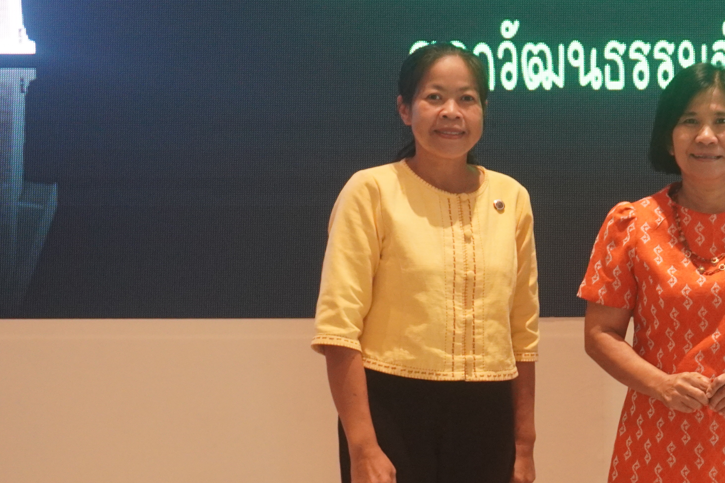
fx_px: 2175
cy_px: 399
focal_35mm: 108
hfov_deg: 18.4
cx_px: 736
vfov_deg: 12.6
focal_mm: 35
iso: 1600
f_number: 5.6
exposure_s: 1/60
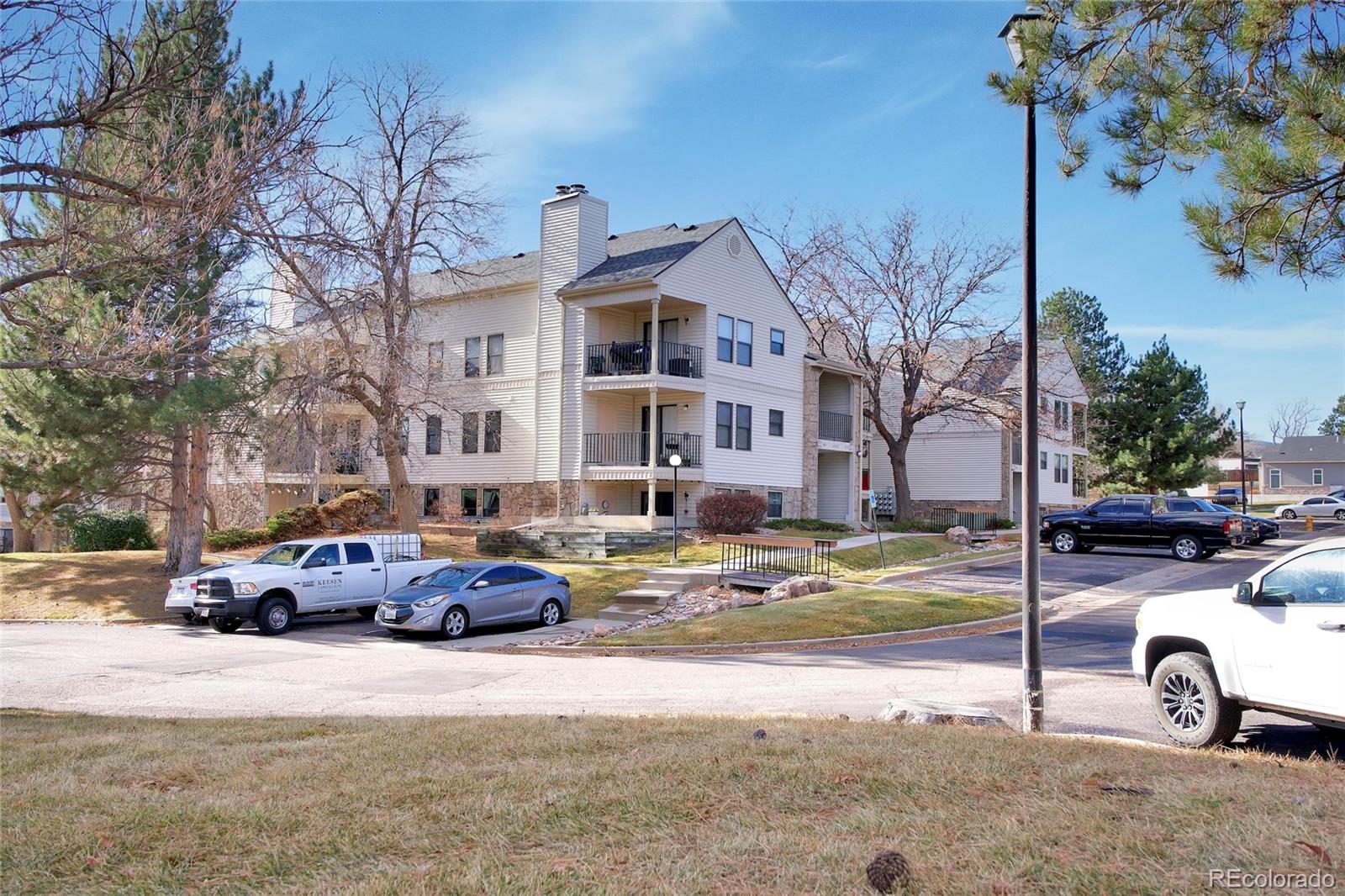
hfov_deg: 61.9
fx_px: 1121
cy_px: 448
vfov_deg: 43.6
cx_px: 672
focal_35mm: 30
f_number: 8
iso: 250
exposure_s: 1/160
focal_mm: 20
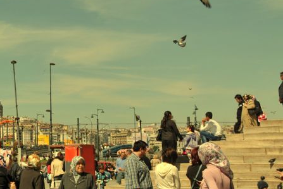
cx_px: -31
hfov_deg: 25.8
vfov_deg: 18.9
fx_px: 567
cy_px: 98
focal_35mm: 72
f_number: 8
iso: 200
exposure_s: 1/640
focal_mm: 21
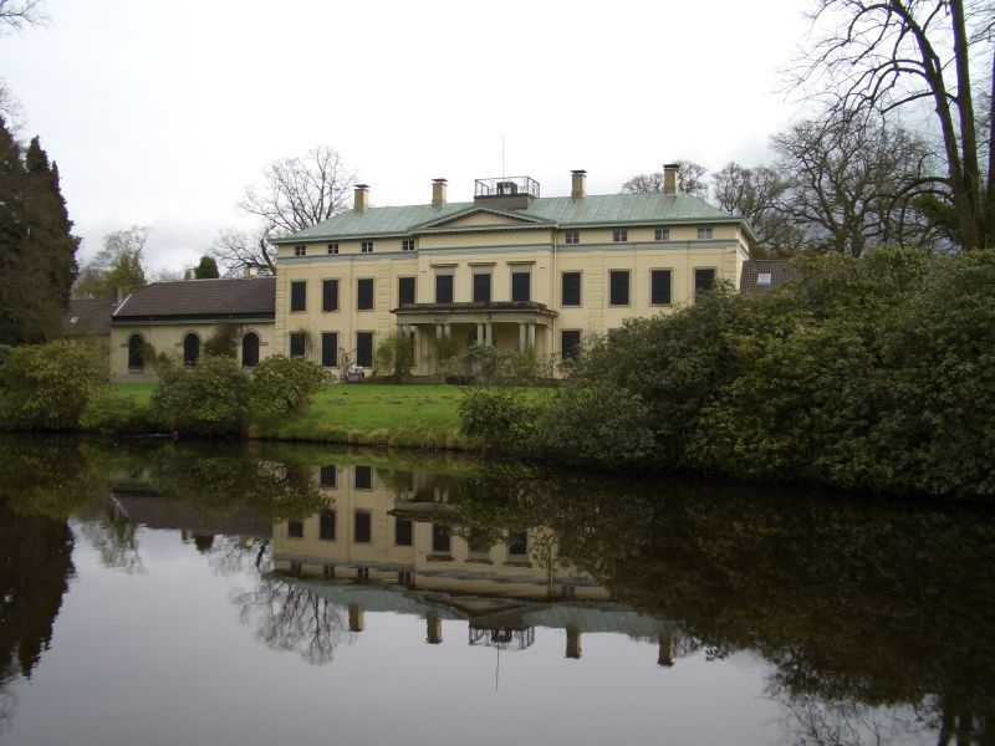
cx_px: 498
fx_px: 1006
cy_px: 373
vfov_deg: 40.7
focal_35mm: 35
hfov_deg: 52.6
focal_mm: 5.8
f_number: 4.3
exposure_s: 1/250
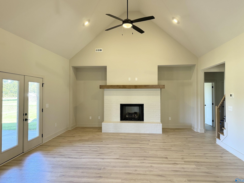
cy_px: 89
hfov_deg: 69.4
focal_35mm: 25
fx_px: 176
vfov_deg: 54.9
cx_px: 124
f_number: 1.78
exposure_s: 1/120
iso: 320
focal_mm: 6.76
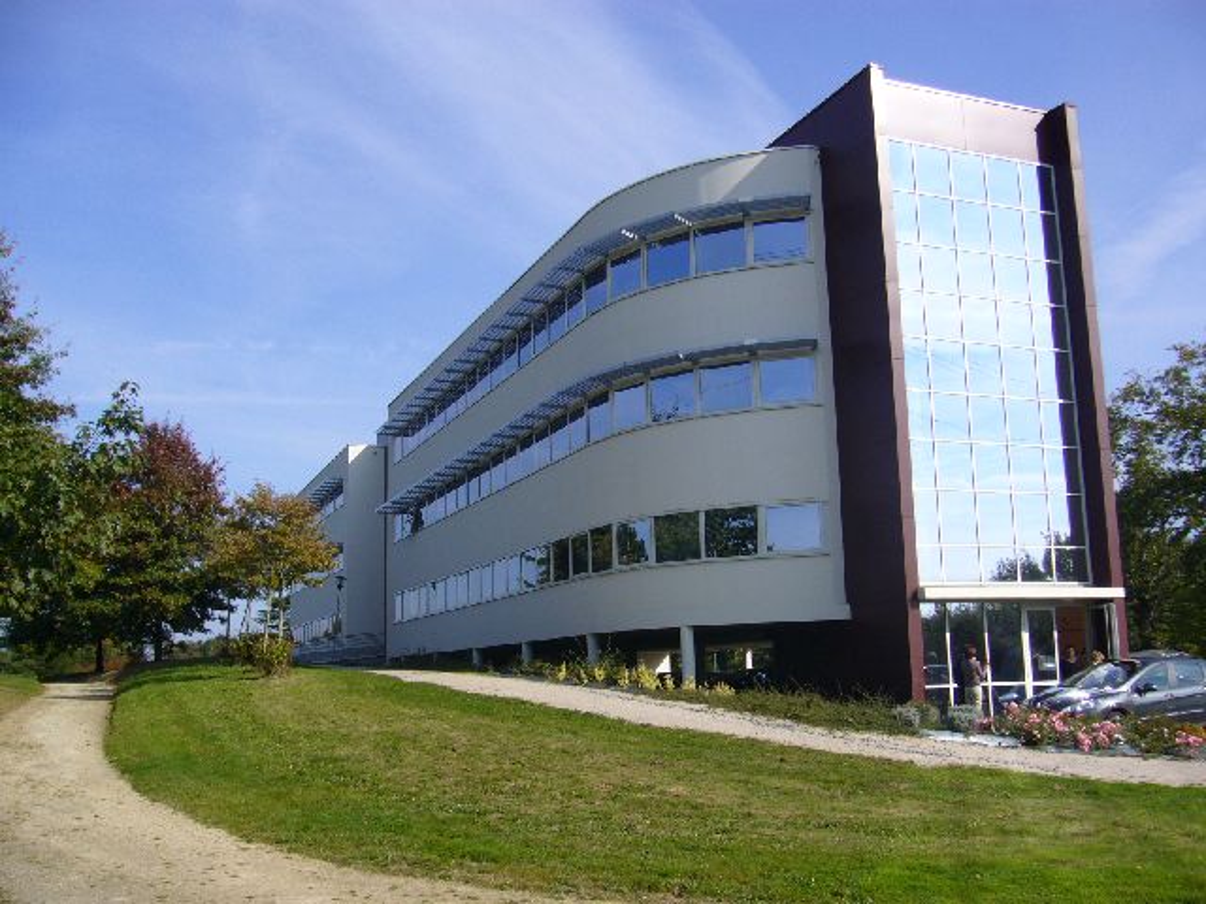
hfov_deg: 52.6
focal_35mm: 35
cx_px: 603
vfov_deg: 40.7
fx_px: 1219
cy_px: 452
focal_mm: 5.8
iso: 80
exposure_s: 1/400
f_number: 5.6
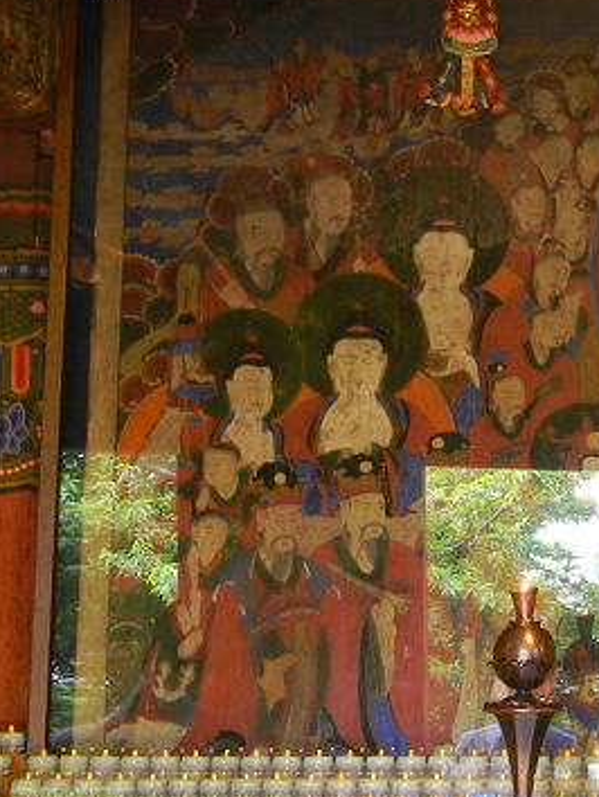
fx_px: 1867
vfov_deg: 24.1
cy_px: 377
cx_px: 730
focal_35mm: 81
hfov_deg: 17.3
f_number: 3.8
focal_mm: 7.3
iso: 80
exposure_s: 1/8.8
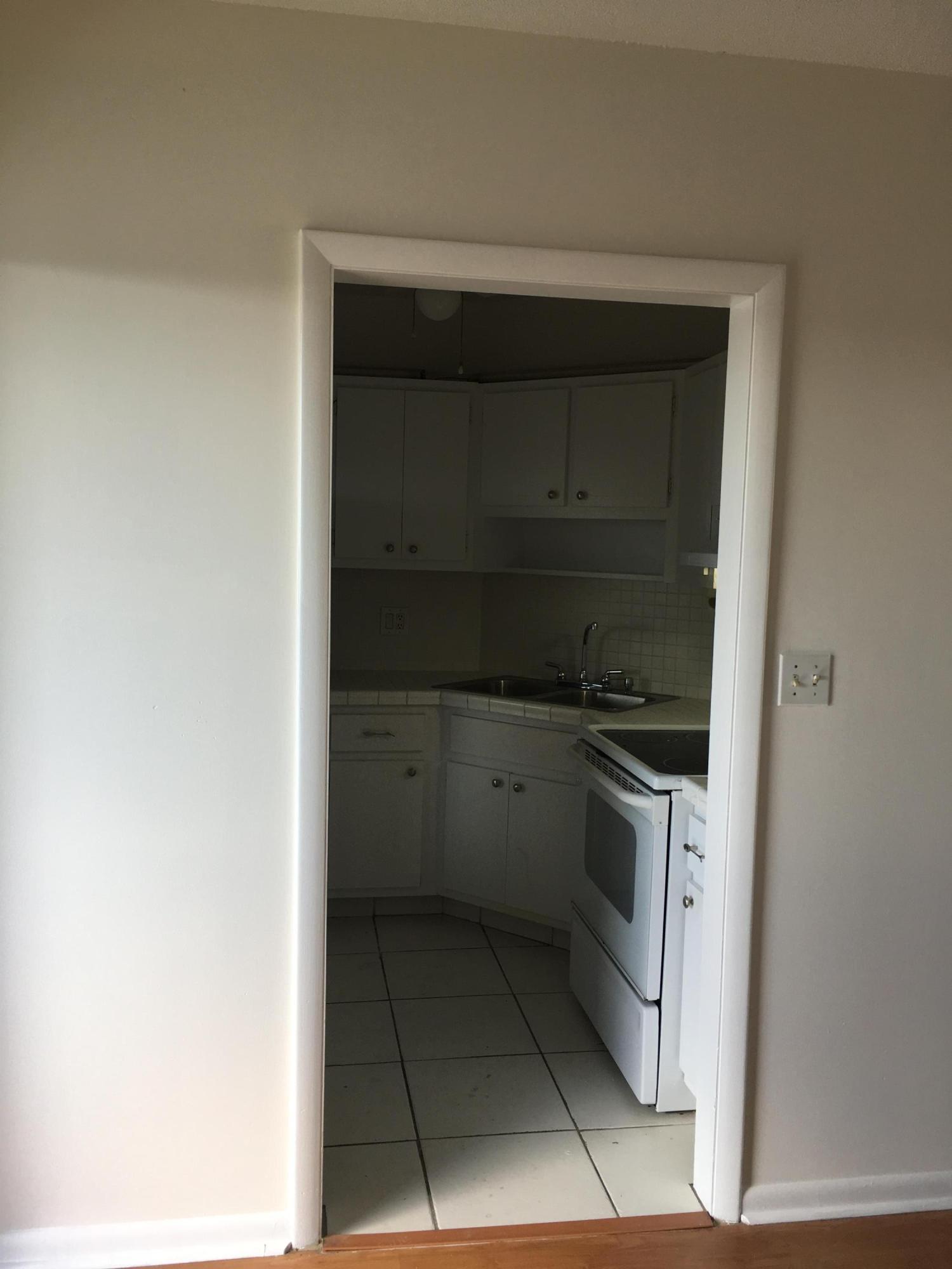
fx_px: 1063
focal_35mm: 29
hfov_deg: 48.2
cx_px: 476
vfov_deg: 61.7
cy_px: 634
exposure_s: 1/120
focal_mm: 4.15
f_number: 2.2
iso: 32
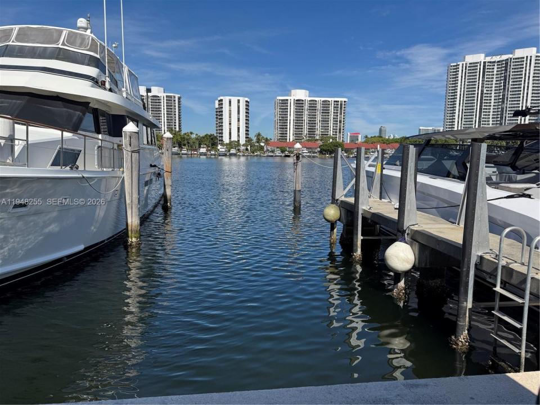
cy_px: 202
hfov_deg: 71.6
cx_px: 270
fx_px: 374
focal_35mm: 24
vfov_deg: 56.8
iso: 80
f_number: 1.78
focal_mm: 6.76
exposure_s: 1/6410
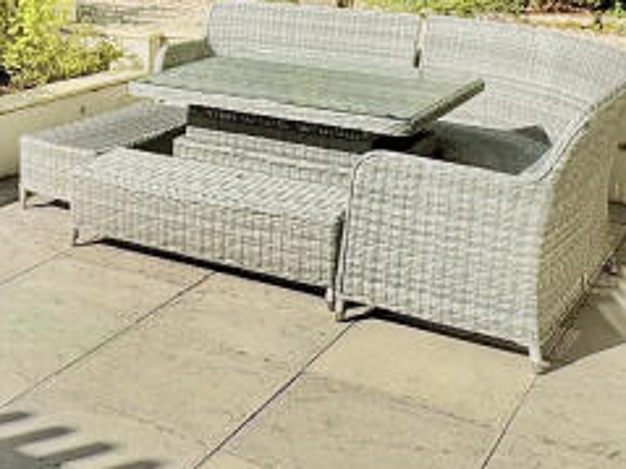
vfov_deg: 23.2
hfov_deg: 29.6
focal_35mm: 60
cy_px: -26
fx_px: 1085
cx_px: -29
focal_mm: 2.22
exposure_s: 1/1832
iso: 50
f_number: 2.2
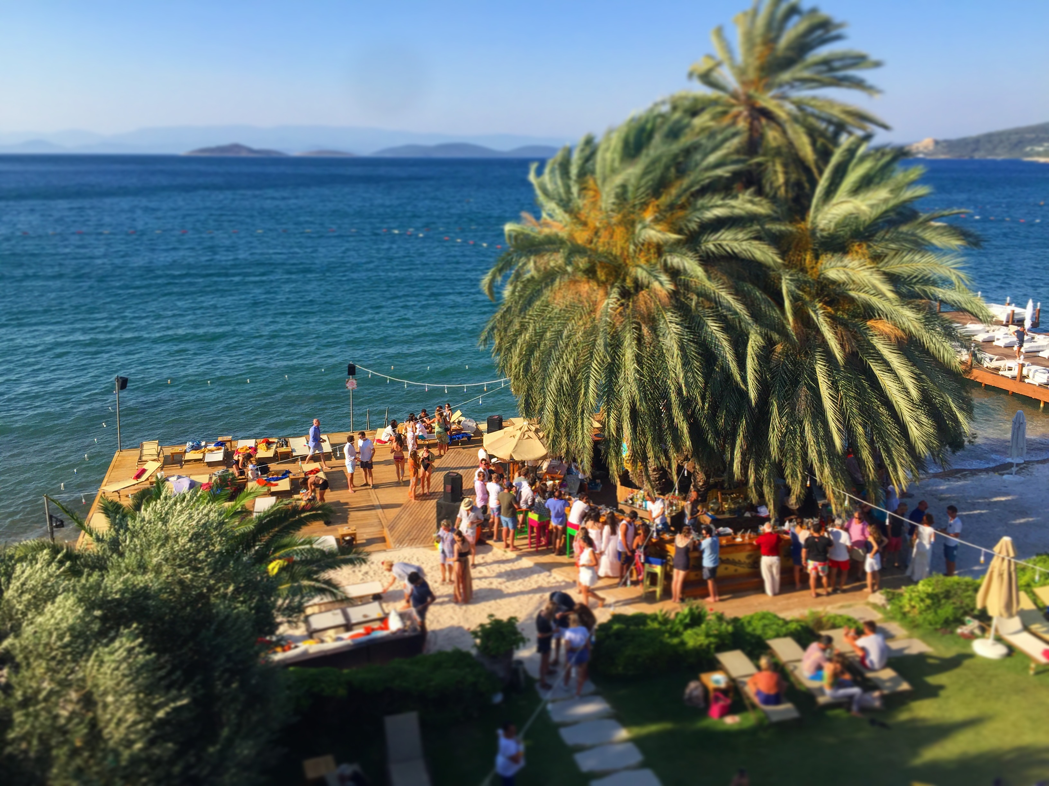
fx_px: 879
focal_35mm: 29
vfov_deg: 48.2
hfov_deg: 61.7
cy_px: 393
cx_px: 524
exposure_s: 1/1582
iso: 32
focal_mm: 4.15
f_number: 2.2
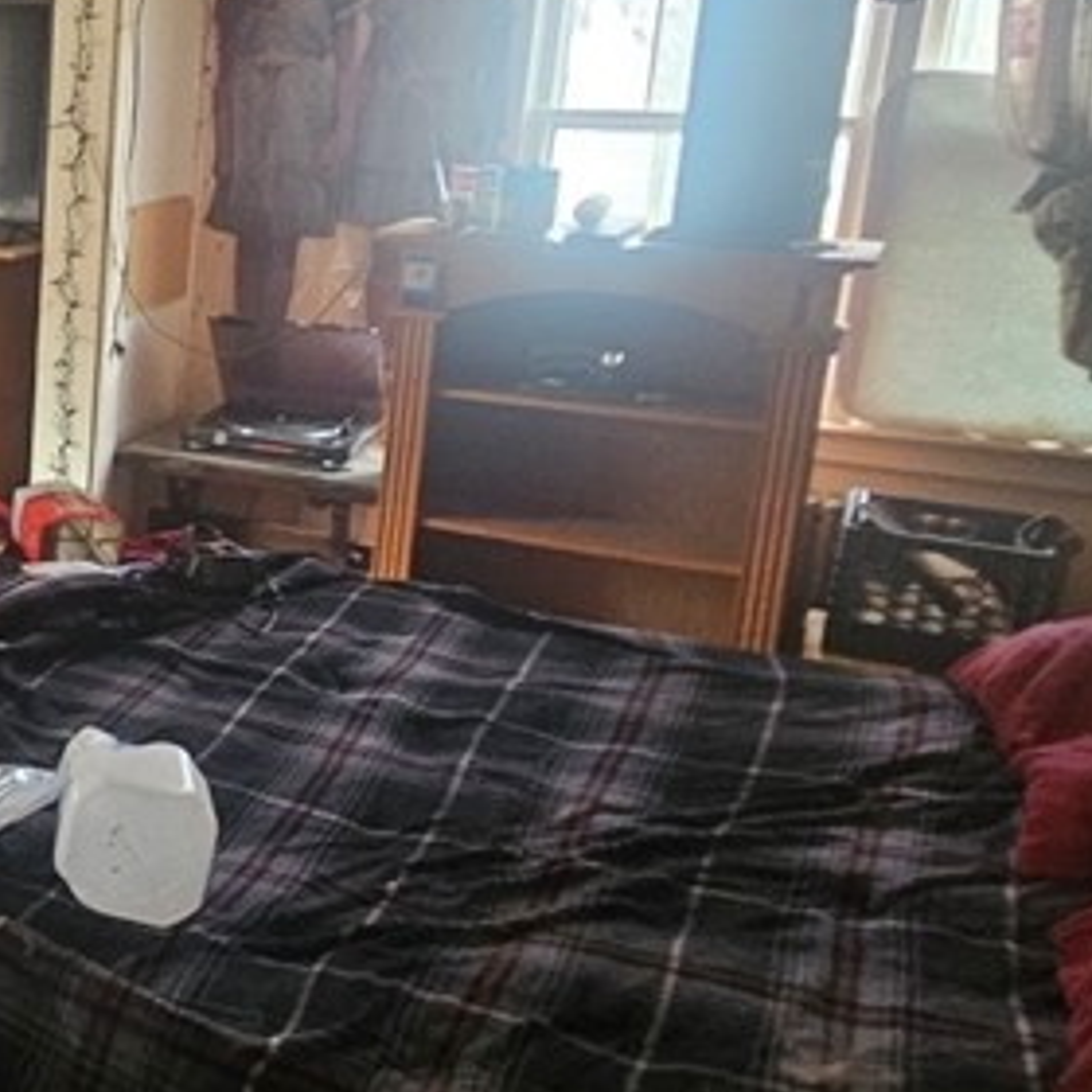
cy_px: 441
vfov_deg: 39.9
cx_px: -320
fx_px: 1499
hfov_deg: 31.2
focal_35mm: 42
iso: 400
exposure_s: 1/30
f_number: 2.2
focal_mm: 2.2
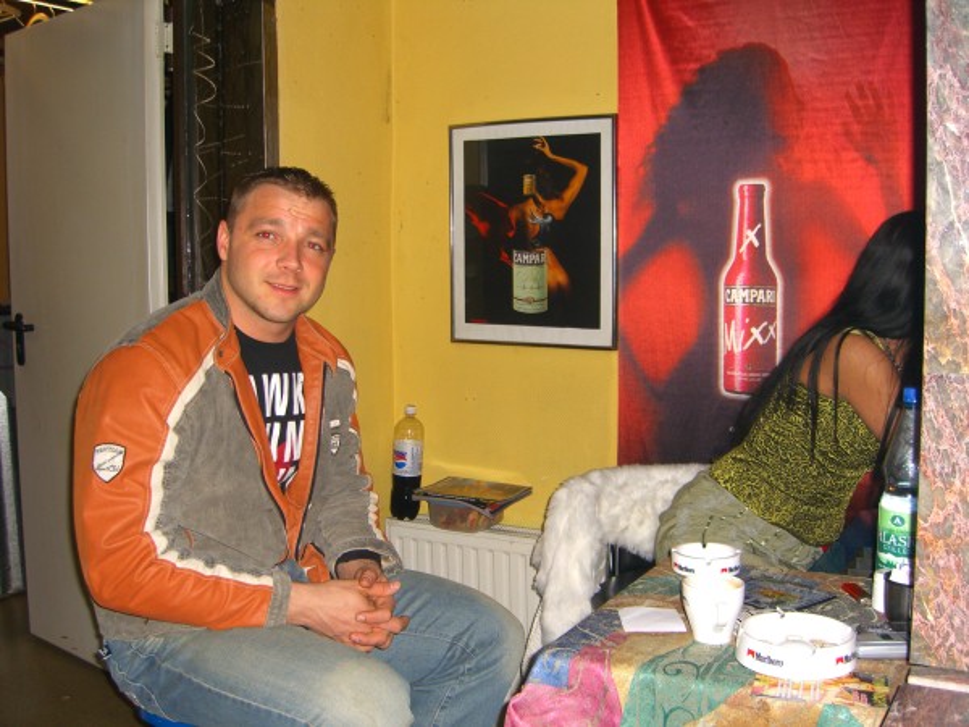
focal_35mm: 38
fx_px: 1064
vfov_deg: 37.7
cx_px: 484
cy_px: 364
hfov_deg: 49.0
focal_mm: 7.9
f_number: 2.8
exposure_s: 1/60
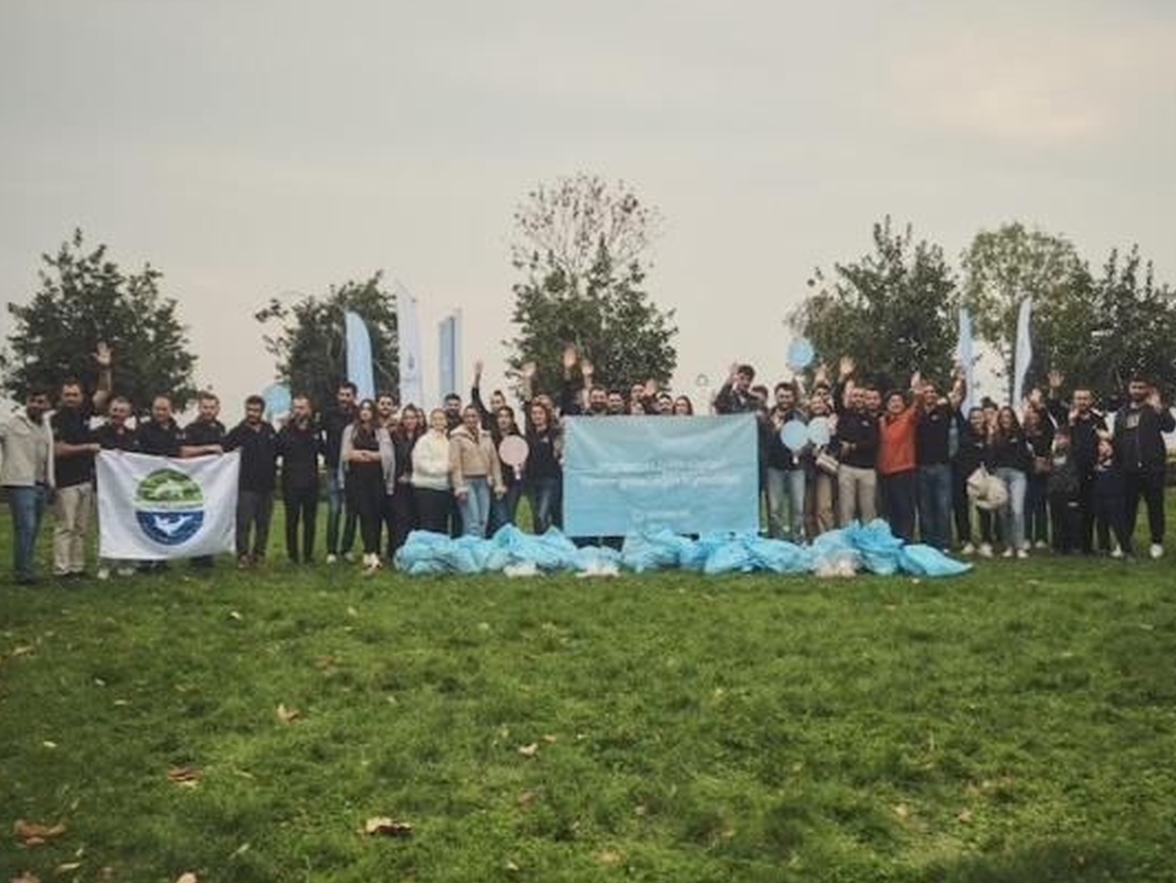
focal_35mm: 41
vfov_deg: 35.1
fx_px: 1393
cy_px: 437
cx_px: 633
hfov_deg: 45.7
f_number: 2.8
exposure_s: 1/1600
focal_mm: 24.9
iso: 2500
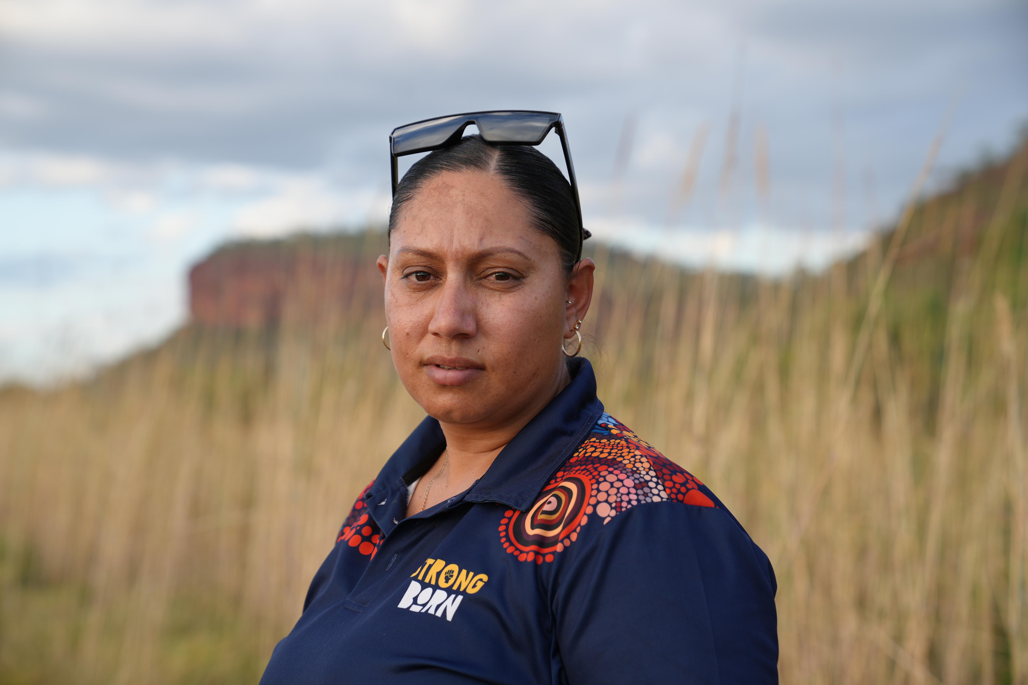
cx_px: 514
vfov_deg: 19.5
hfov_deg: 28.8
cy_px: 342
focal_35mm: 70
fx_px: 1999
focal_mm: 70
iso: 100
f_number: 4
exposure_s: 1/200
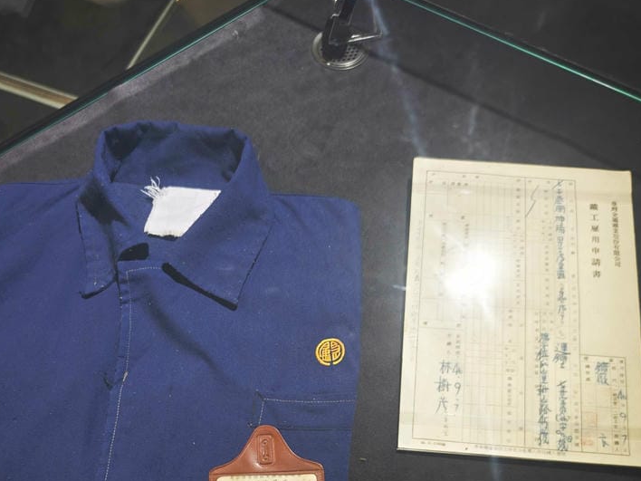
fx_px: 722
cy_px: 401
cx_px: 289
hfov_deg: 47.8
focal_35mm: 39
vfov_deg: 35.3
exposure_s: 1/30.4
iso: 1000
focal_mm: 8.72
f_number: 1.63
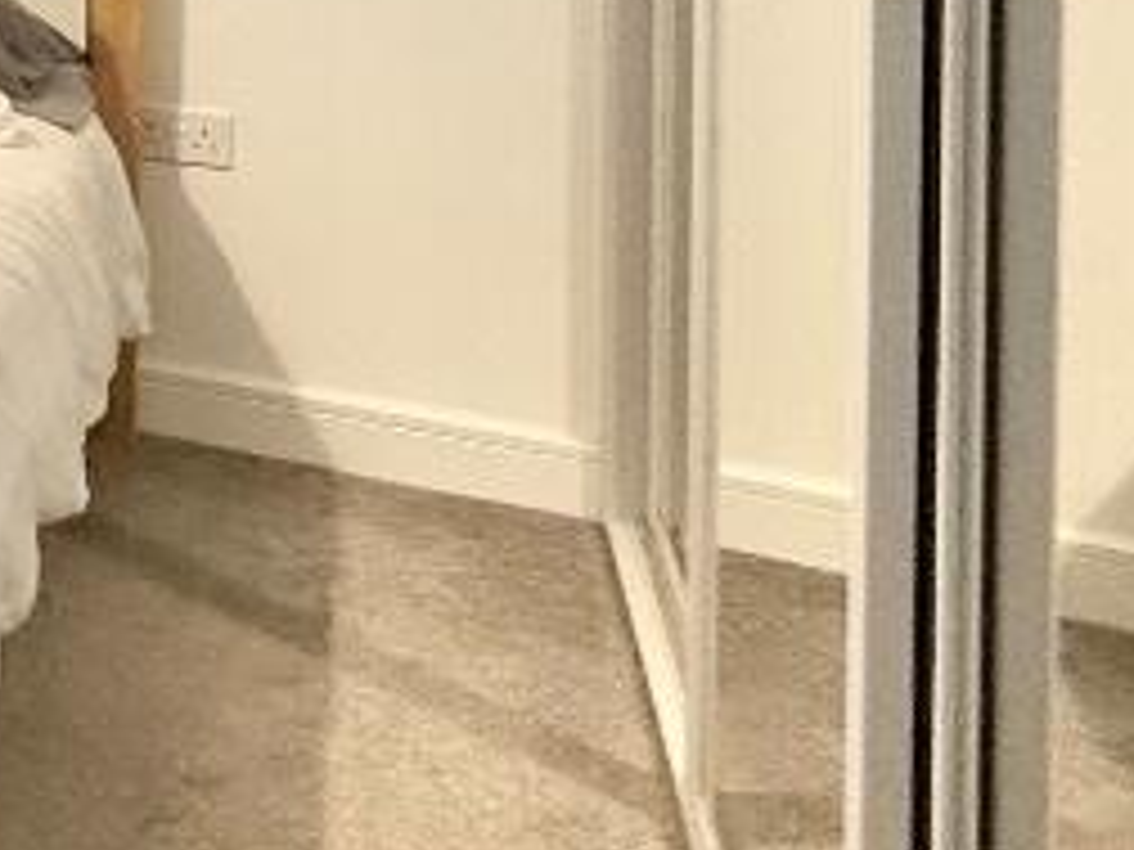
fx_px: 1867
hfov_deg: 23.7
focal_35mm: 57
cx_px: -720
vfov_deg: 22.1
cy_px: -355
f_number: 2.2
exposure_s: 1/60
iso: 400
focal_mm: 2.22
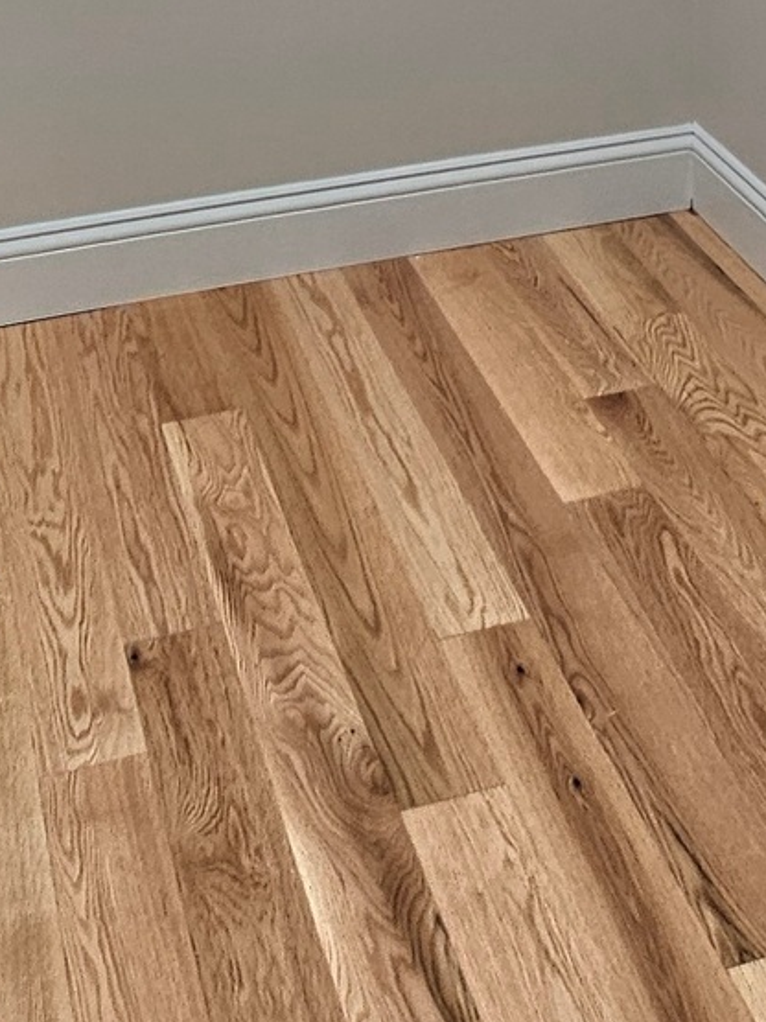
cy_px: -494
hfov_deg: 27.0
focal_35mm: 54
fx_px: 1594
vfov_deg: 26.4
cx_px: 300
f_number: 2.2
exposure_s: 1/60.2
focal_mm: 2.2
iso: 64
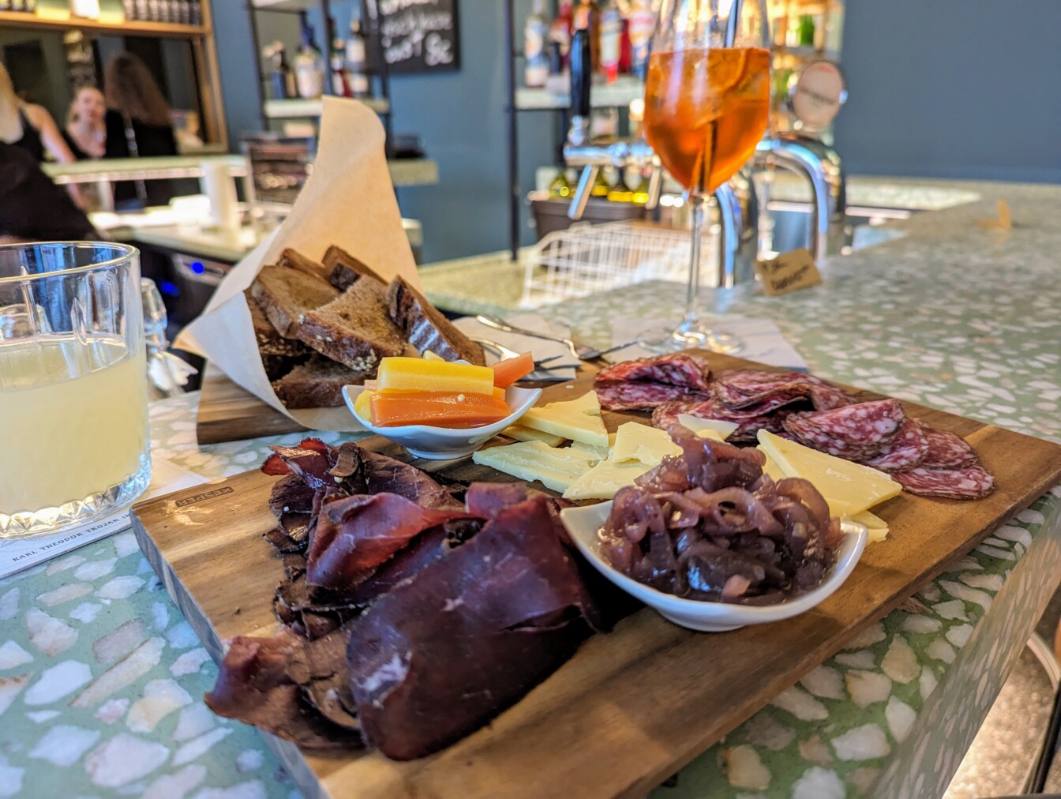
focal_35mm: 24
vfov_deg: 56.9
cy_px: 400
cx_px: 530
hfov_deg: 71.5
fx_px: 737
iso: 450
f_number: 1.85
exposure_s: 1/23.8
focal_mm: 6.81
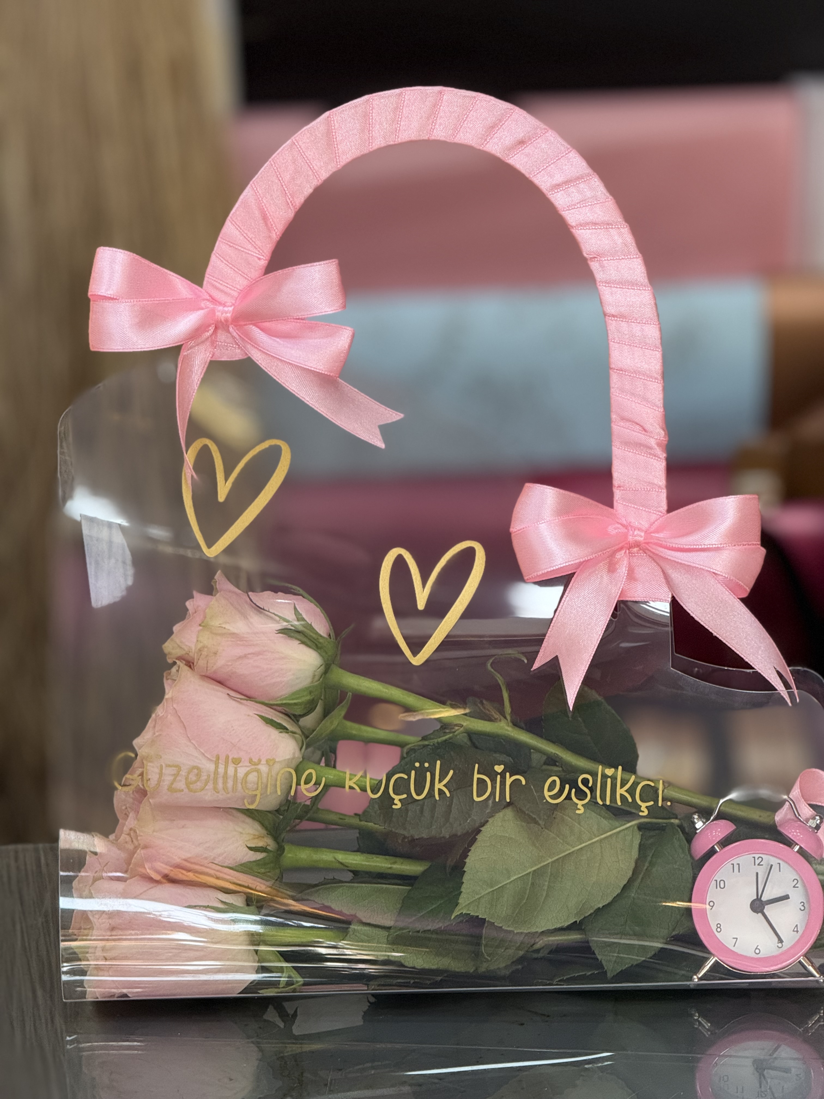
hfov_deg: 12.3
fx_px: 3809
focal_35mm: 120
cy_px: 550
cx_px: 412
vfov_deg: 16.4
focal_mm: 15.66
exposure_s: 1/100
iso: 200
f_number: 2.8
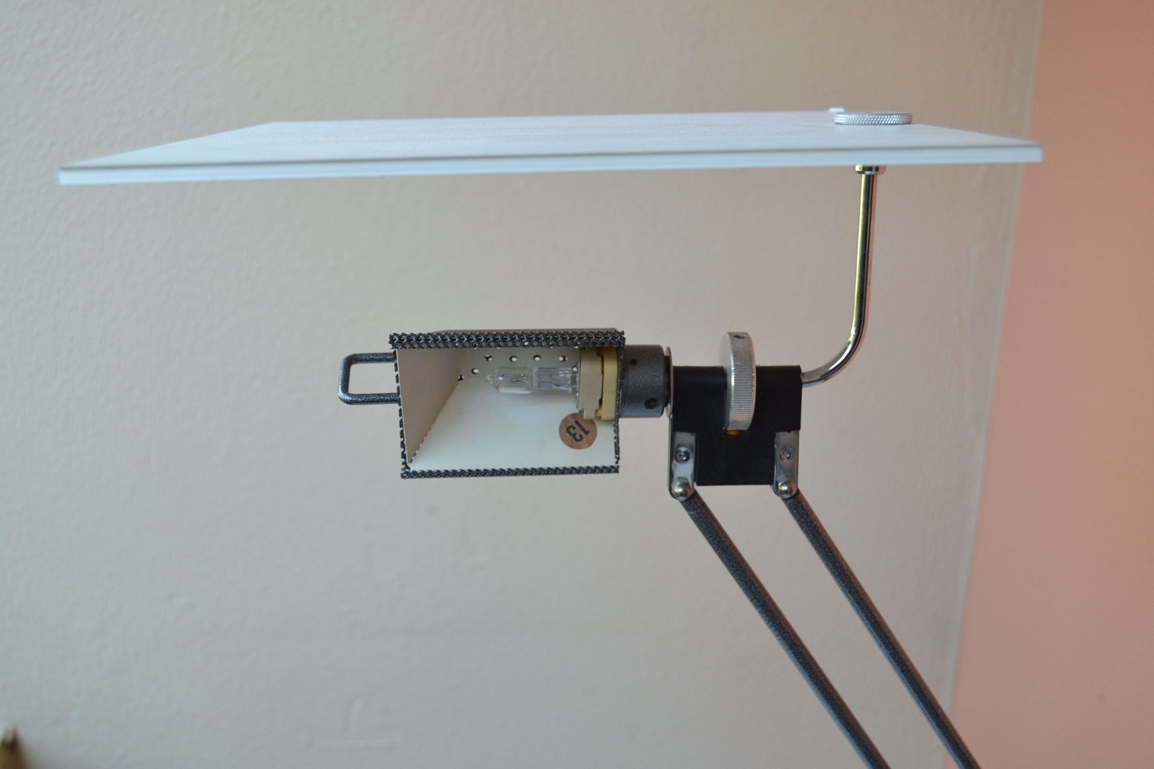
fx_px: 1250
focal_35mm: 39
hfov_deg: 49.6
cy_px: 384
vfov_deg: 34.2
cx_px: 577
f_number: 5.6
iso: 400
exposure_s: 1/125
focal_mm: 26
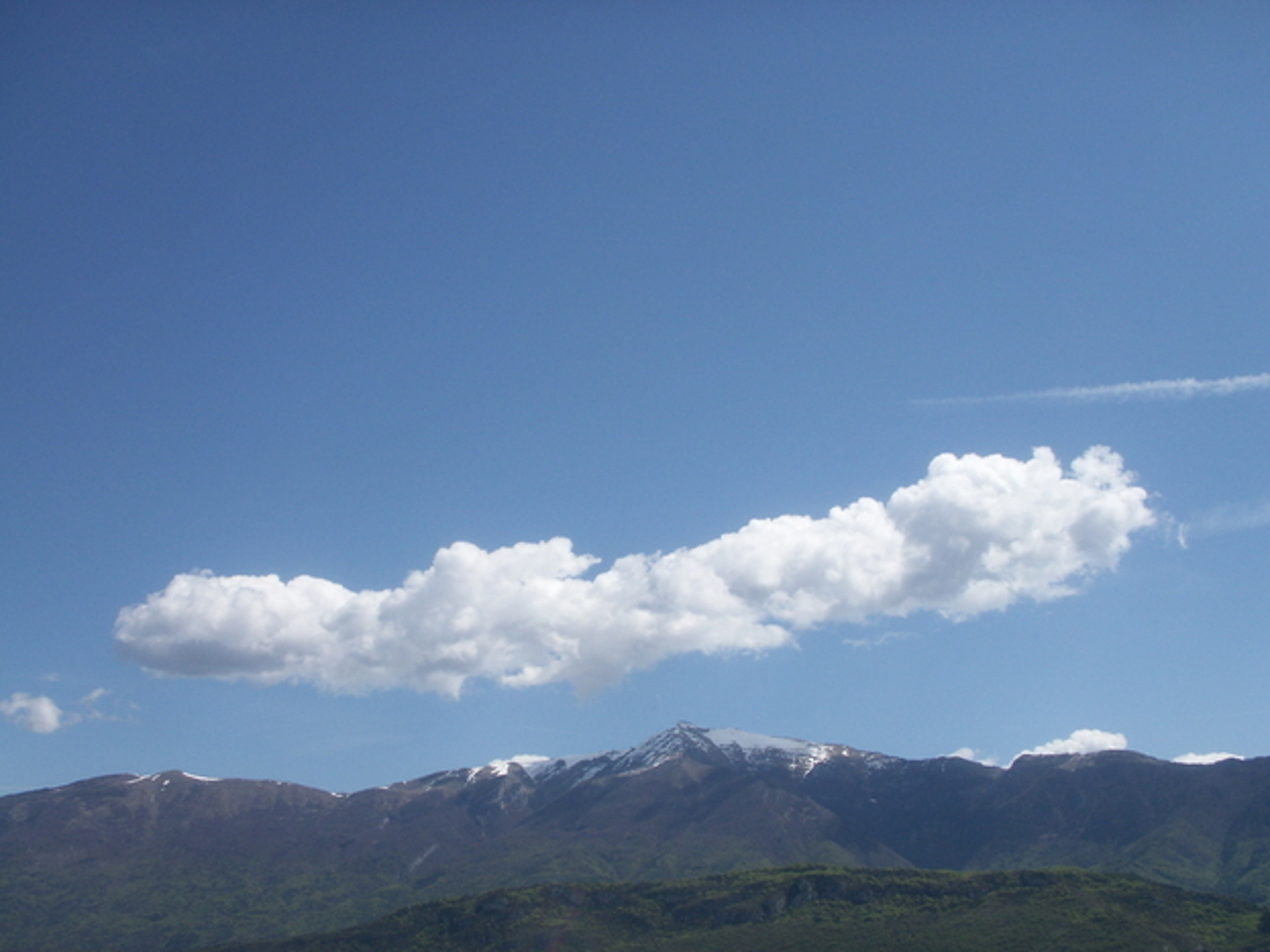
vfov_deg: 37.7
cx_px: 650
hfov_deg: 49.0
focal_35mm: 38
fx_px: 1394
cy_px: 479
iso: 50
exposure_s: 1/400
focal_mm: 7.7
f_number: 7.1
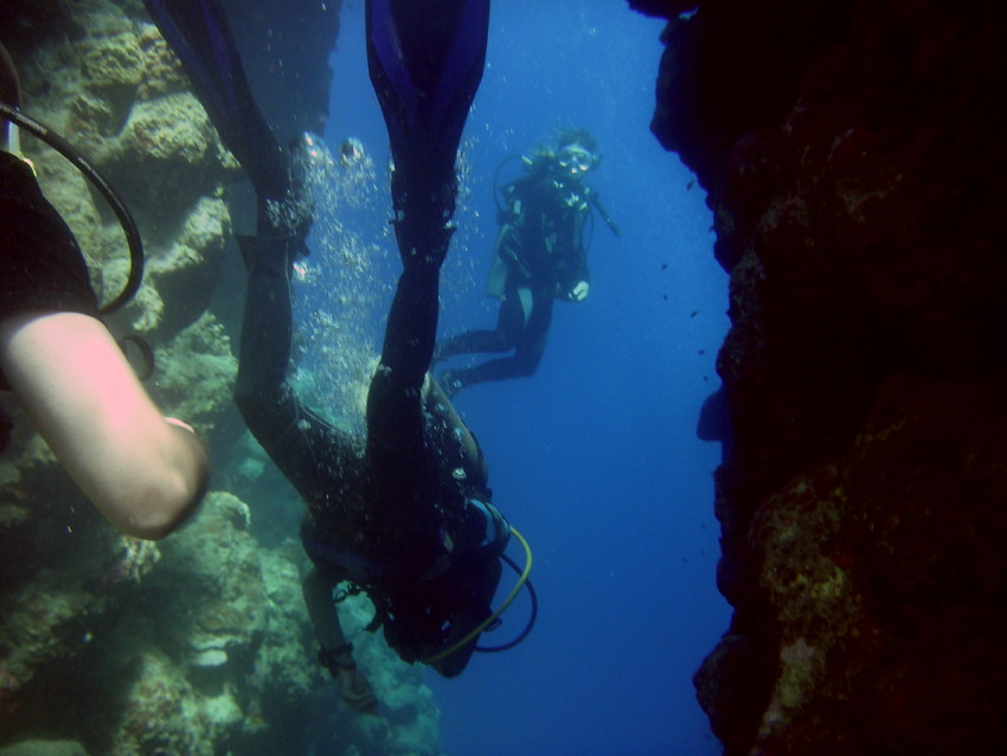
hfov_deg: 50.1
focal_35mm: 37
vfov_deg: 38.7
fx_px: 1077
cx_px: 504
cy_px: 378
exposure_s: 1/60
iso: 50
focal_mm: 5.7
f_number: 2.8
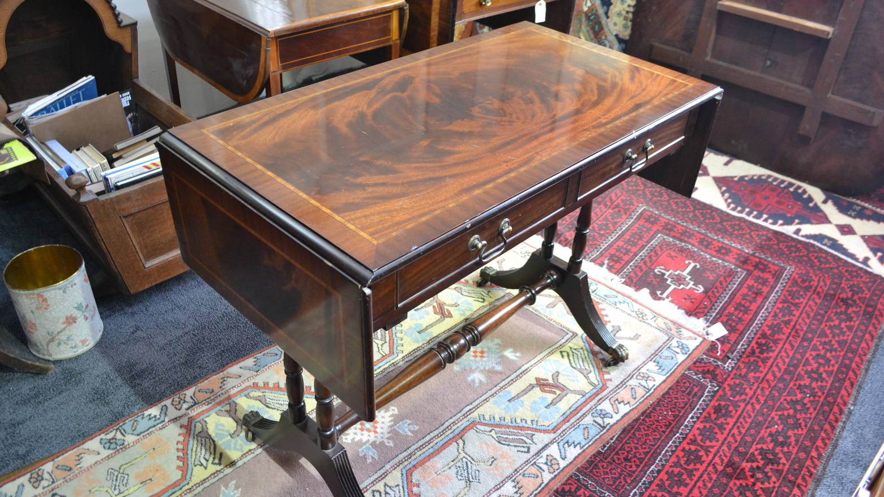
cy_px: 230
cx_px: 443
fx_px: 680
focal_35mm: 29
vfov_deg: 40.2
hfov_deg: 66.1
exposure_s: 1/15
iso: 720
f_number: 3.5
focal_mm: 18
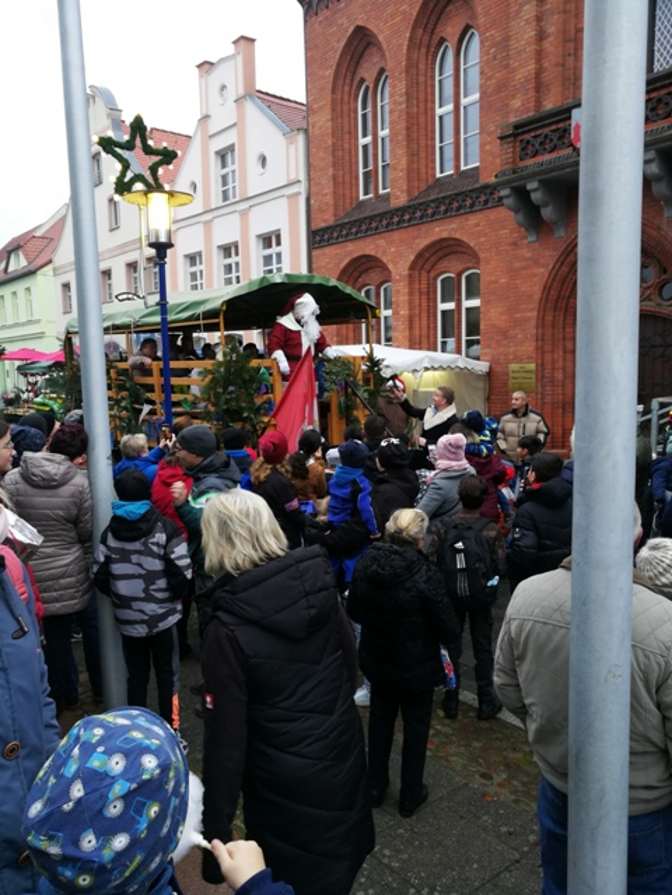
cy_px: 448
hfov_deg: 51.4
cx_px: 336
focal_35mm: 27
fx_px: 699
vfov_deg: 65.3
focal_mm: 4.5
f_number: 2.2
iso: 125
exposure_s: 1/50
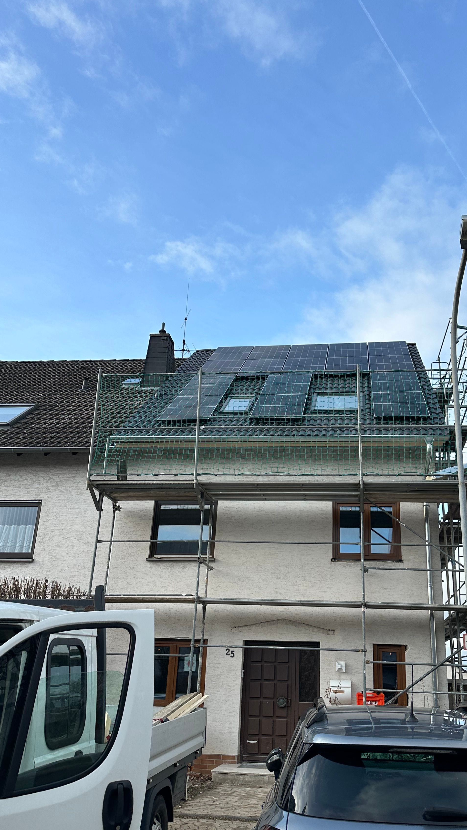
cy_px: 441
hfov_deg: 37.6
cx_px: 284
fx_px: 682
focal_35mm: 31
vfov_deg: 62.6
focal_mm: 6.86
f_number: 1.78
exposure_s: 1/1639
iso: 80
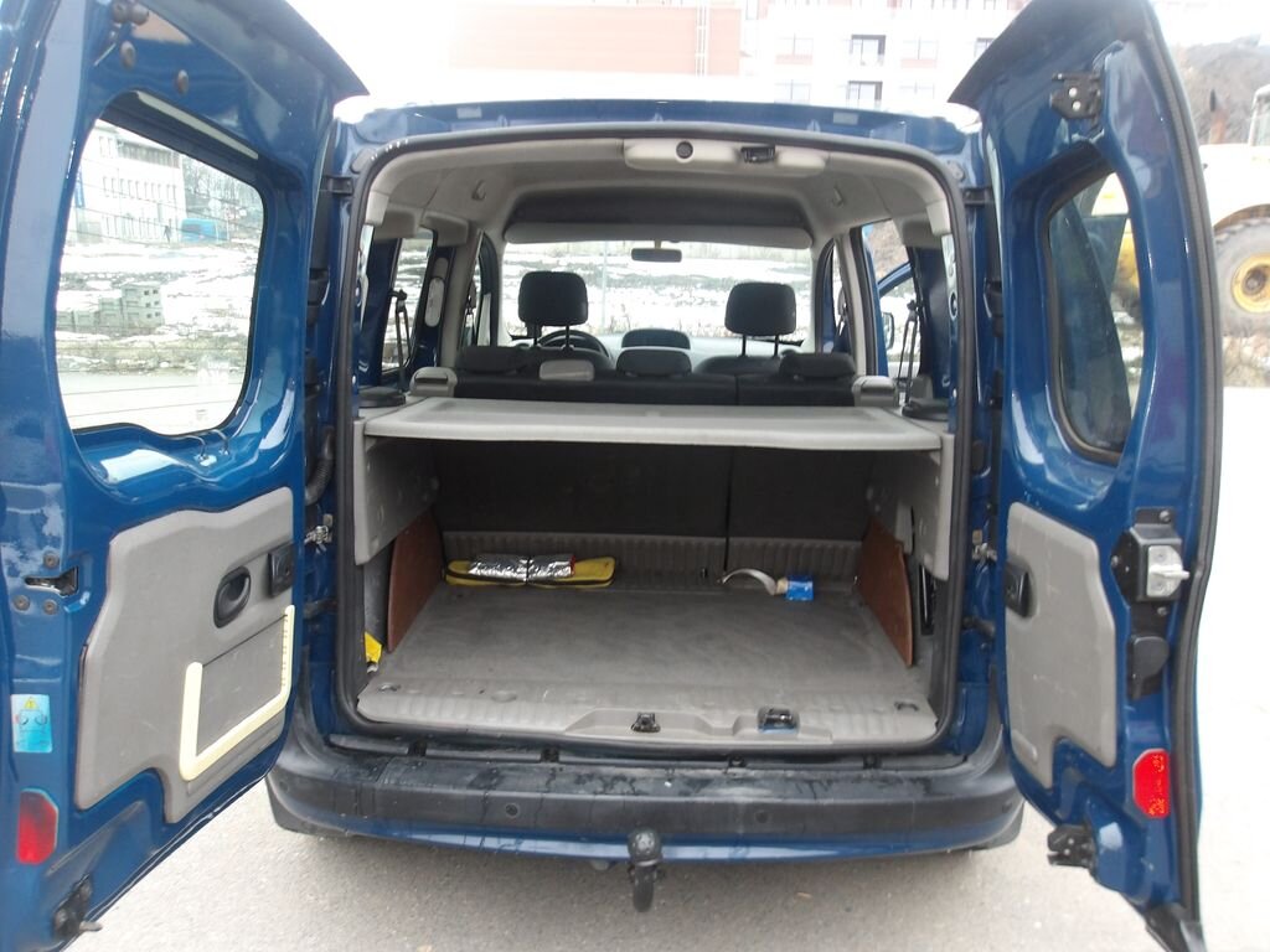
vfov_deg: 51.4
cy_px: 476
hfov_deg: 65.3
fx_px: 991
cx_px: 635
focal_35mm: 27
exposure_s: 1/22
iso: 200
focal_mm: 4.9
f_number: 3
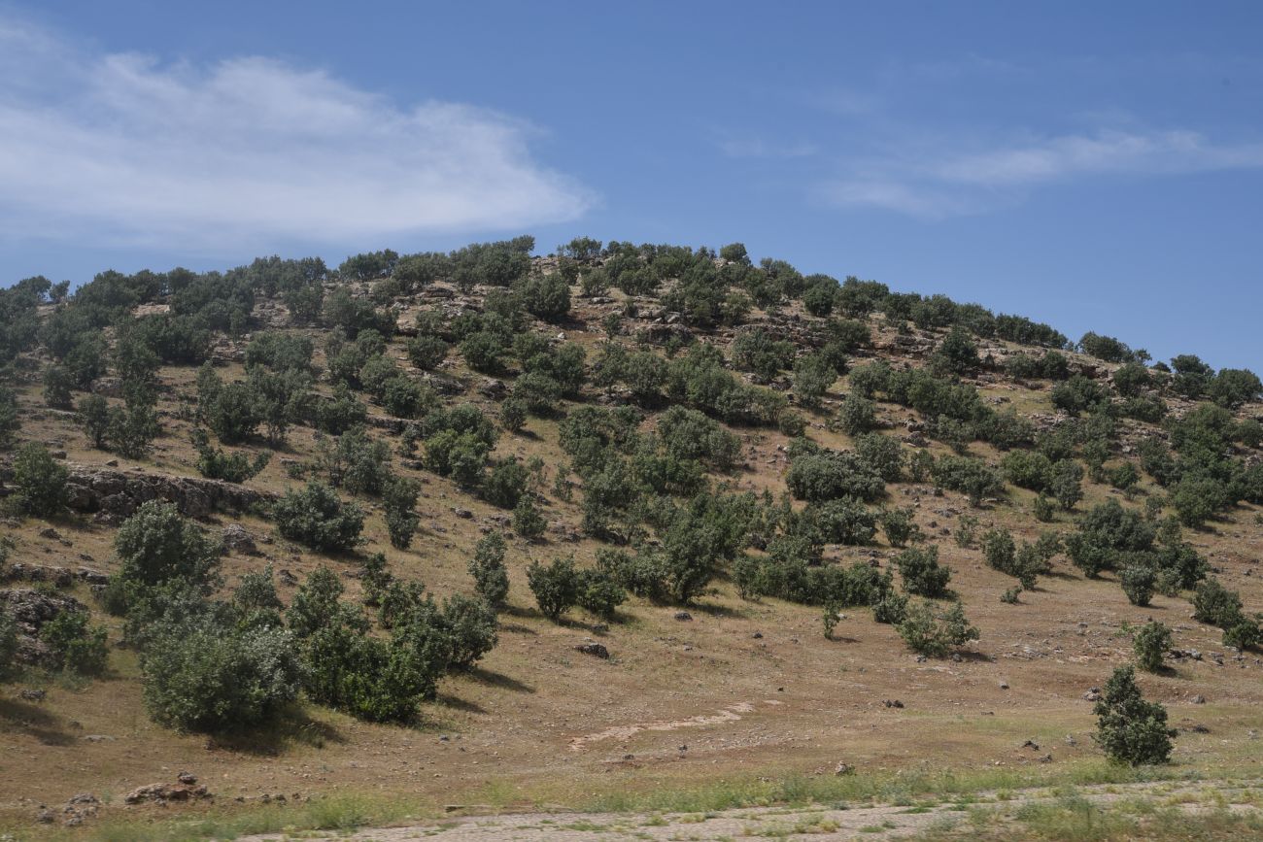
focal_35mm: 50
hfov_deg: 39.6
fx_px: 1754
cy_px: 421
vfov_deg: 27.0
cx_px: 632
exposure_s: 1/500
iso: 200
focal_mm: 50
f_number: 10
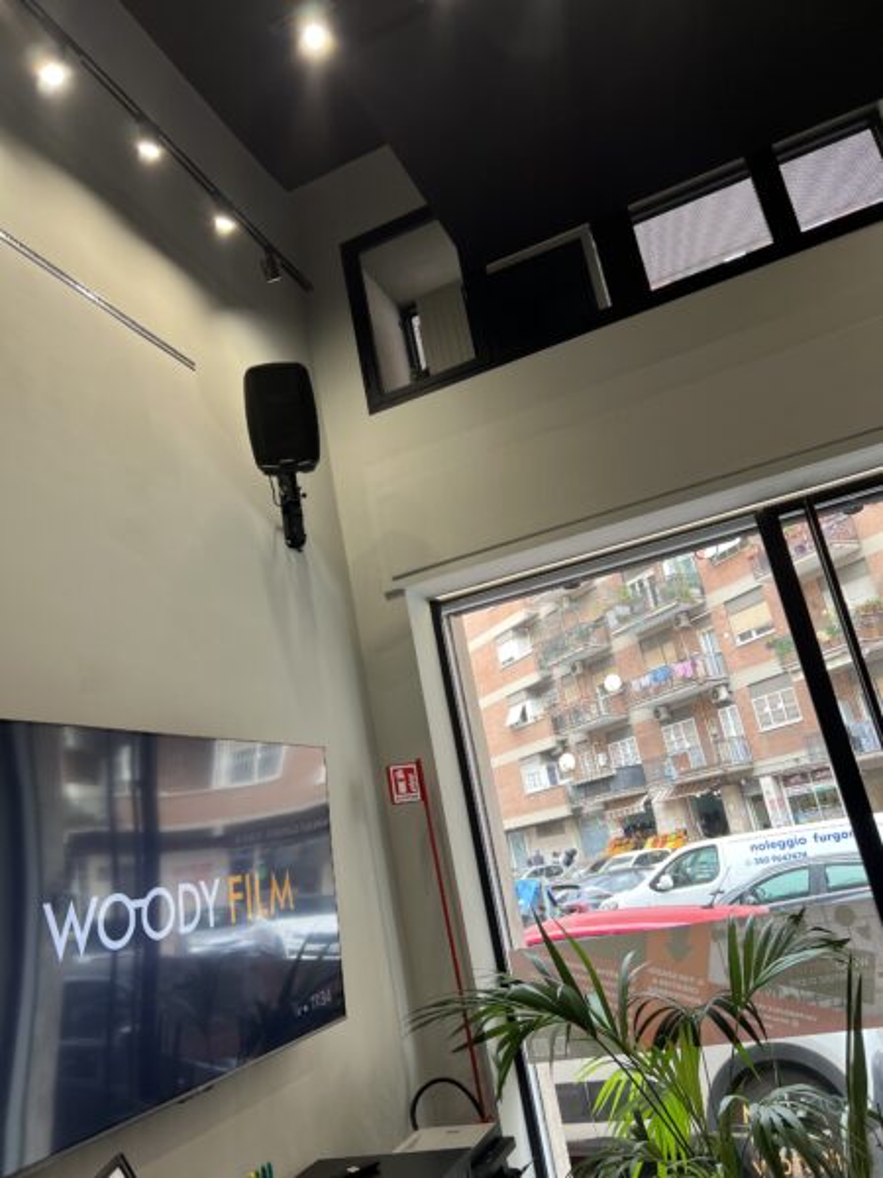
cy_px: 589
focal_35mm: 26
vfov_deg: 67.3
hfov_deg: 53.1
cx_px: 442
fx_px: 884
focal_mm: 5.7
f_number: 1.5
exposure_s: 1/116
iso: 32
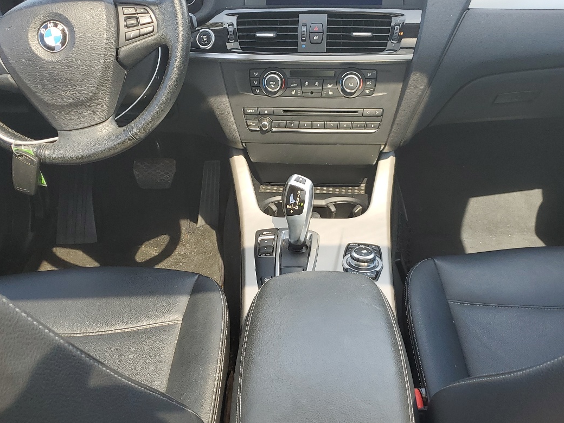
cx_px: 302
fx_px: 652
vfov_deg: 36.0
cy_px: 215
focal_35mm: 40
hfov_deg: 46.8
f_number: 1.5
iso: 50
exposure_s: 1/182
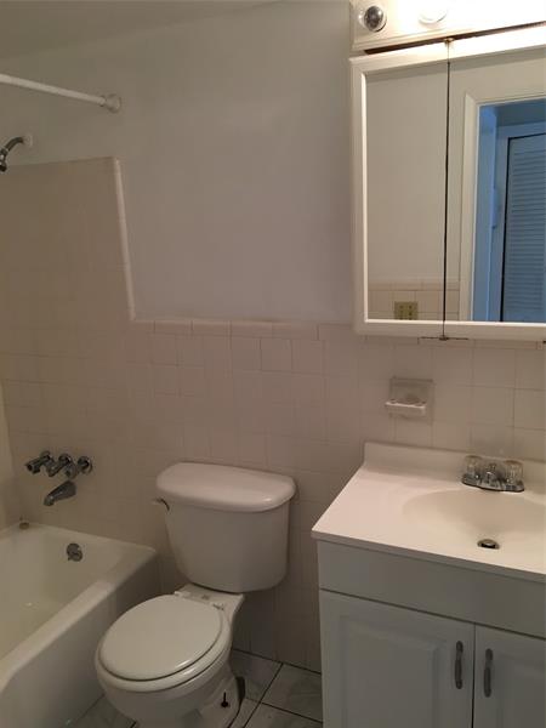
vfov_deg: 61.7
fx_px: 610
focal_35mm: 29
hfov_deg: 48.2
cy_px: 364
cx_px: 273
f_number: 2.2
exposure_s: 1/30
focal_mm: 4.15
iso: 50
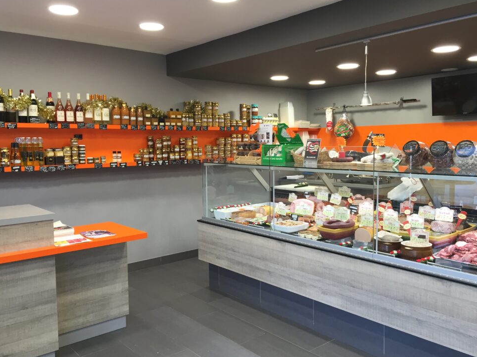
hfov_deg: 58.4
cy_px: 177
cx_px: 245
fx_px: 427
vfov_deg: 45.4
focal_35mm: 31
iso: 40
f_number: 2.2
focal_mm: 4.15
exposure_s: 1/33
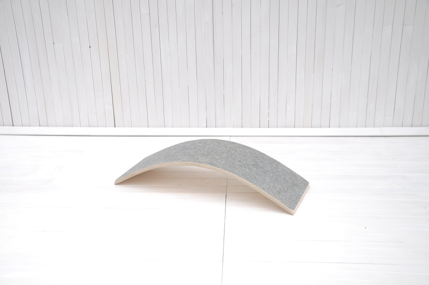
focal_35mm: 48
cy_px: 142
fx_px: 571
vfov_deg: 28.0
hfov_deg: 41.2
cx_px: 214
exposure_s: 1/200
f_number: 5.6
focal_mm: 32
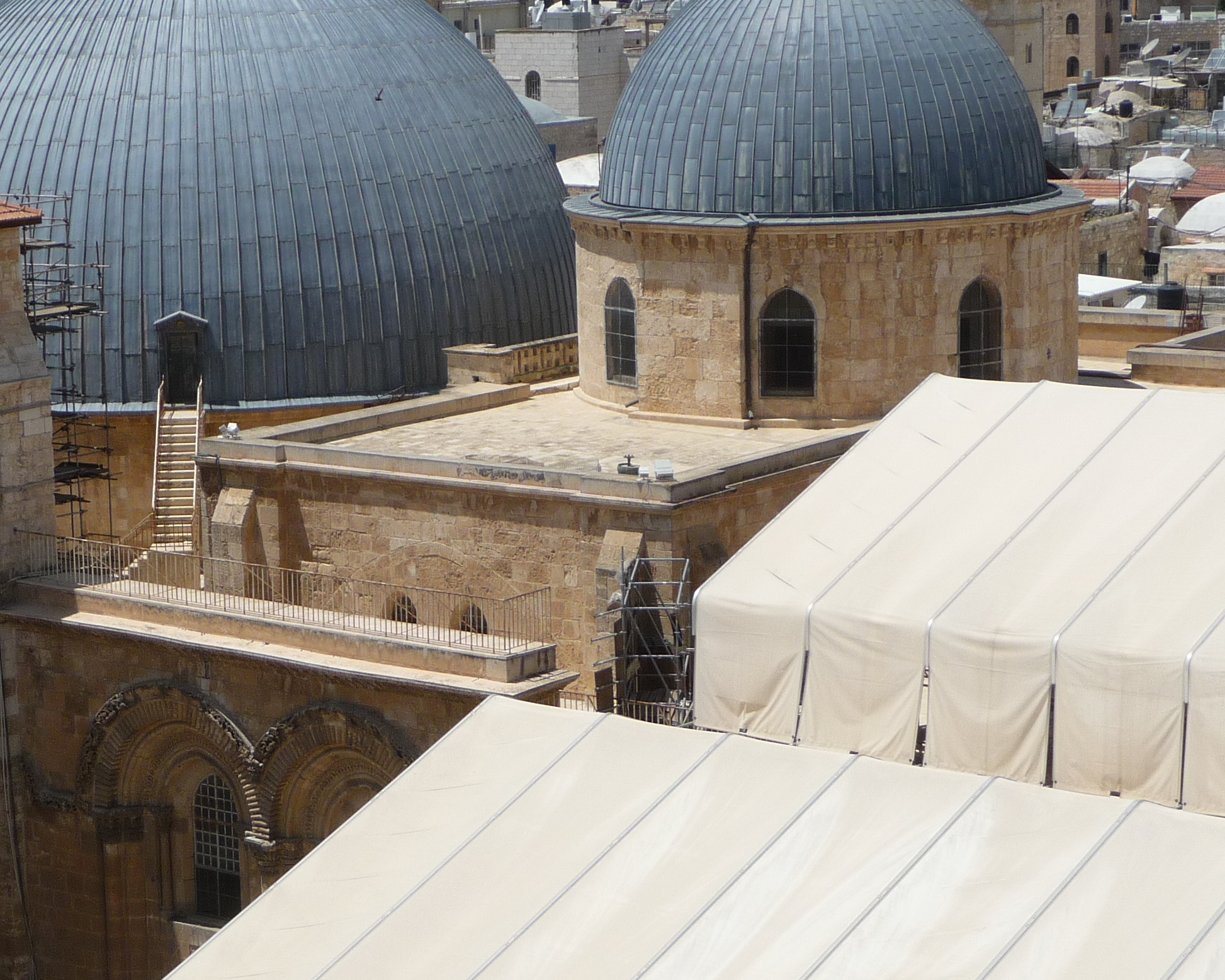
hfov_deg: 20.2
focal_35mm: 94
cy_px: 454
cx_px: 316
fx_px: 3408
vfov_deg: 16.4
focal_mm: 9.3
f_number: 4.3
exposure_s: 1/1300
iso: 100
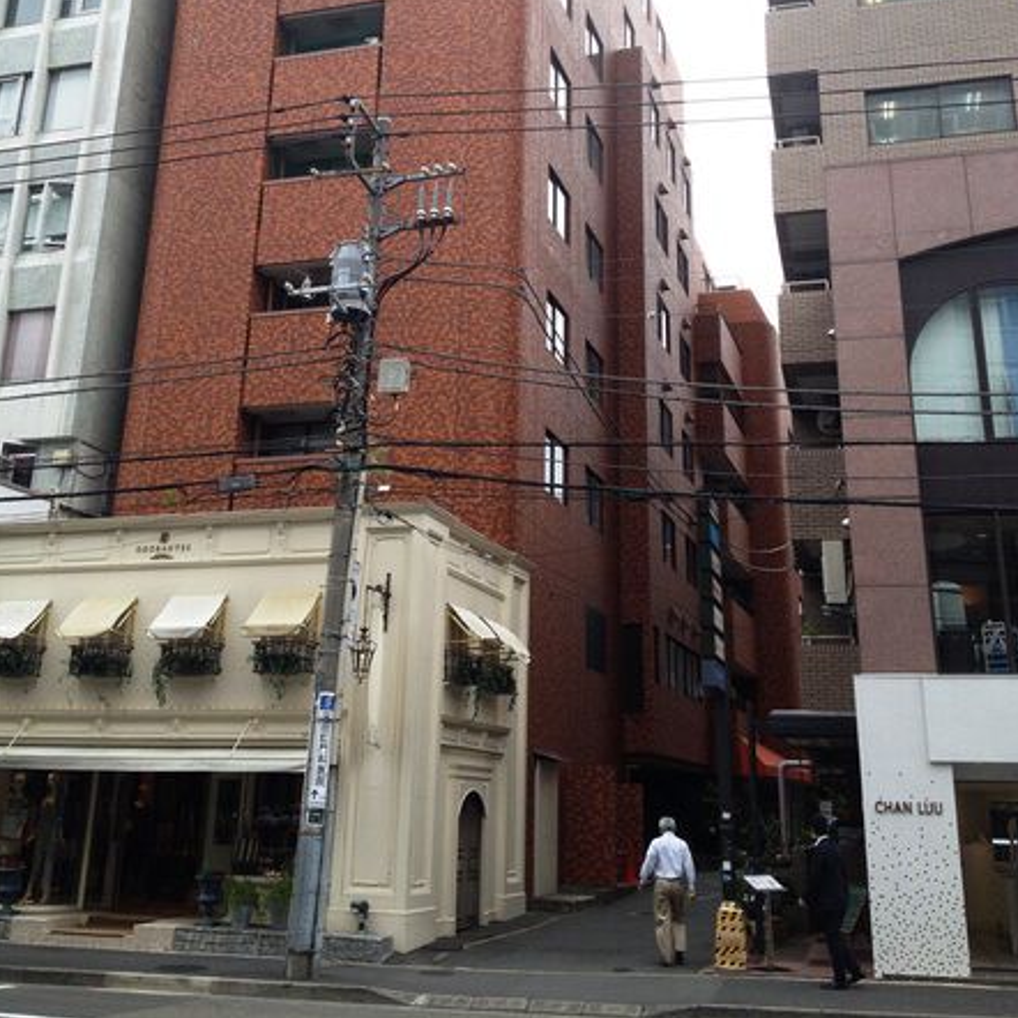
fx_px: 1397
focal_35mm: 42
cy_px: 332
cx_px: 509
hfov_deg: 40.0
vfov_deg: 39.5
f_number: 2.4
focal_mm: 4.28
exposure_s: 1/642
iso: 64
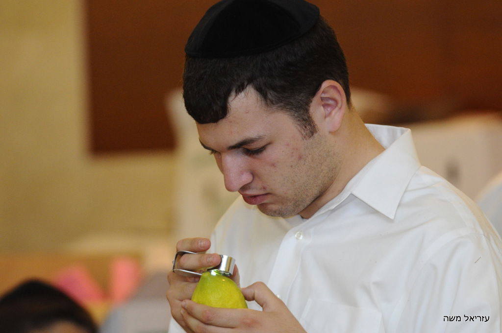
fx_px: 4596
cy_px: 166
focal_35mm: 330
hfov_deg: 6.3
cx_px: 251
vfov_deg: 4.2
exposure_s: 1/160
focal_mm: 220
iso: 1600
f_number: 4
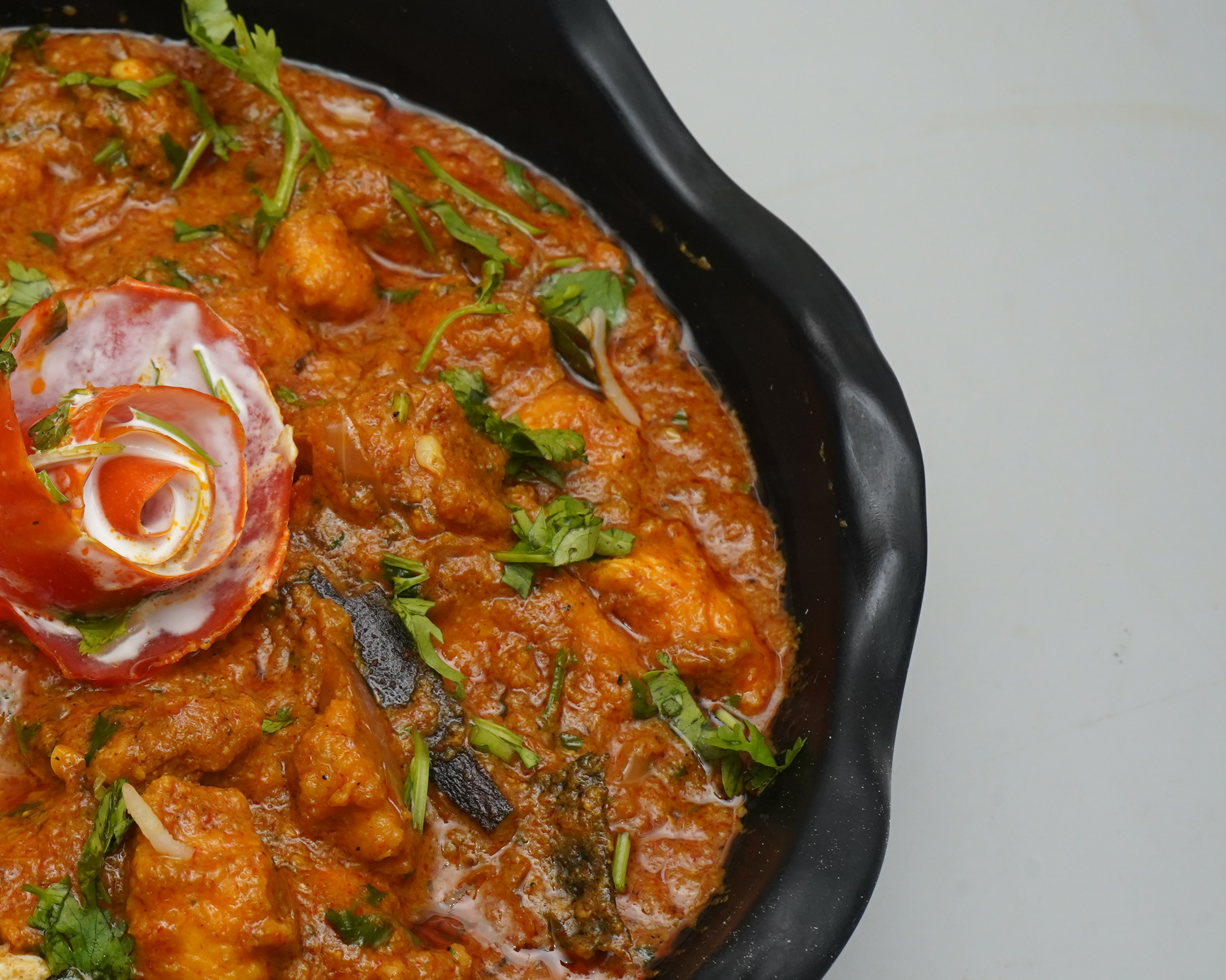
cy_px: 536
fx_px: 2685
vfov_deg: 20.7
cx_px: 63
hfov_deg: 24.8
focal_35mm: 74
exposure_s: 1/100
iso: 1600
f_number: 13
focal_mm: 39
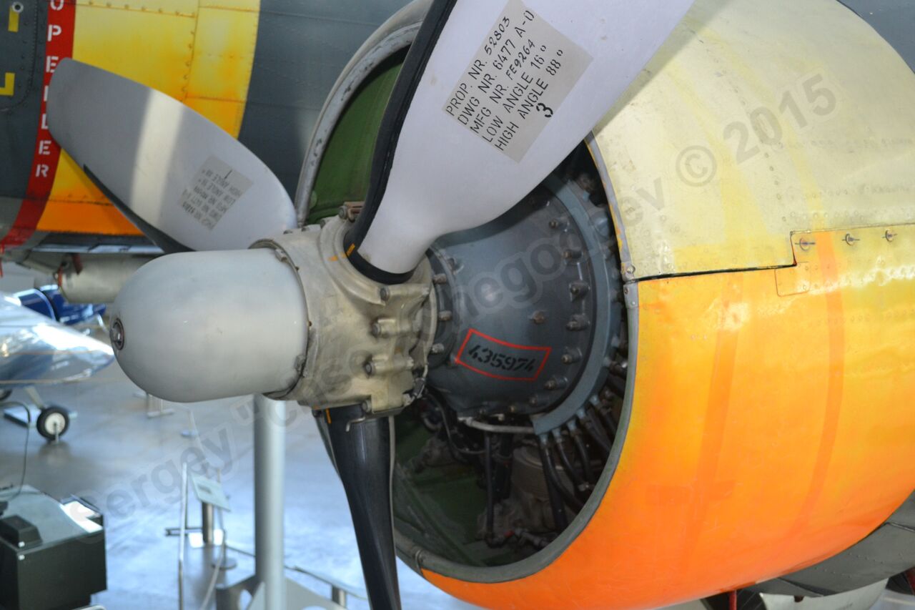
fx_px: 991
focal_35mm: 39
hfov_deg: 49.6
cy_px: 305
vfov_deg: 34.2
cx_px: 458
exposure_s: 1/60
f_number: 4.2
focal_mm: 26
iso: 900
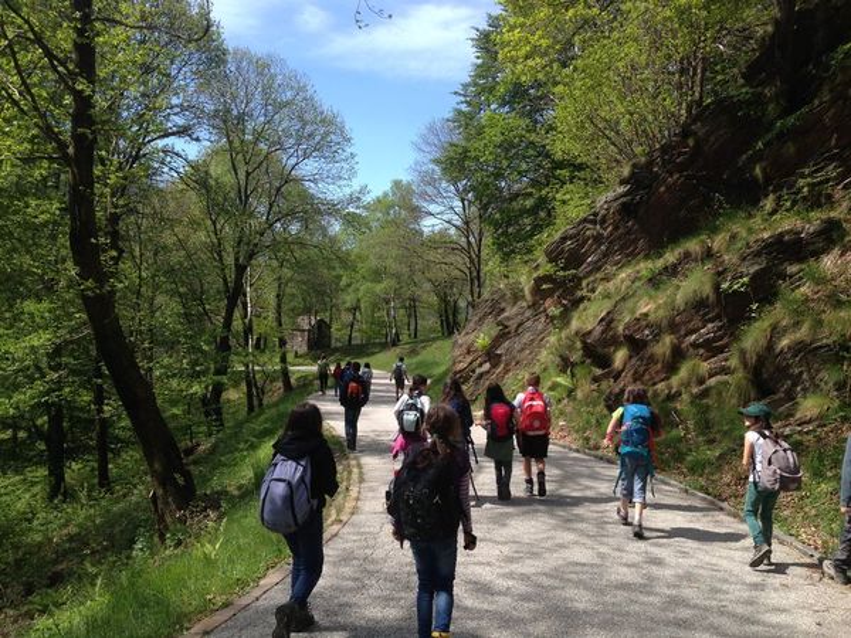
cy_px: 319
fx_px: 811
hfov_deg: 55.4
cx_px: 426
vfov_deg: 42.9
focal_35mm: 33
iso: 50
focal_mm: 4.12
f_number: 2.4
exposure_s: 1/809
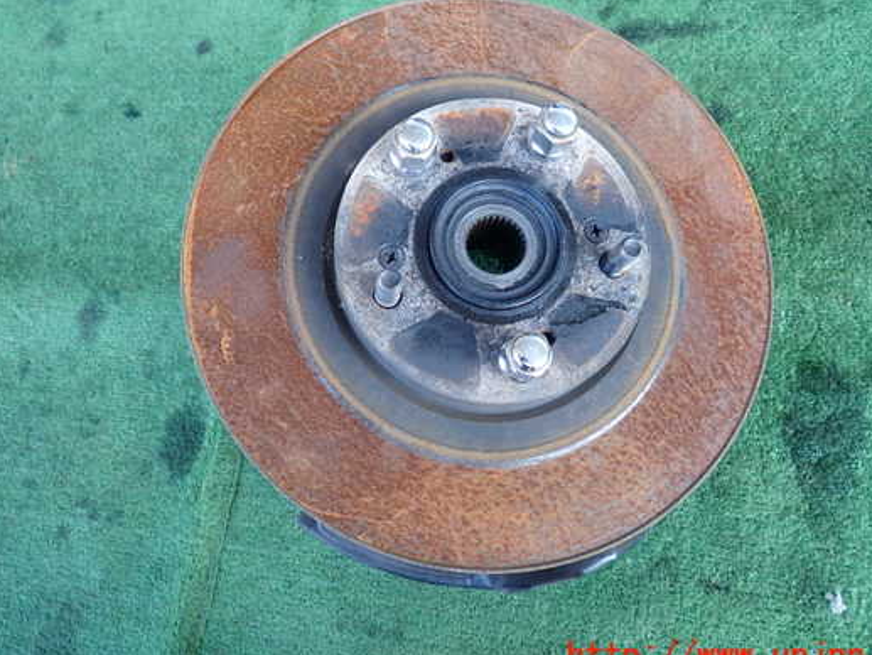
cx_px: 442
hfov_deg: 61.6
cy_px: 299
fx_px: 731
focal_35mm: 29
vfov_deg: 48.2
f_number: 2
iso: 200
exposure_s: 1/125
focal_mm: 4.5
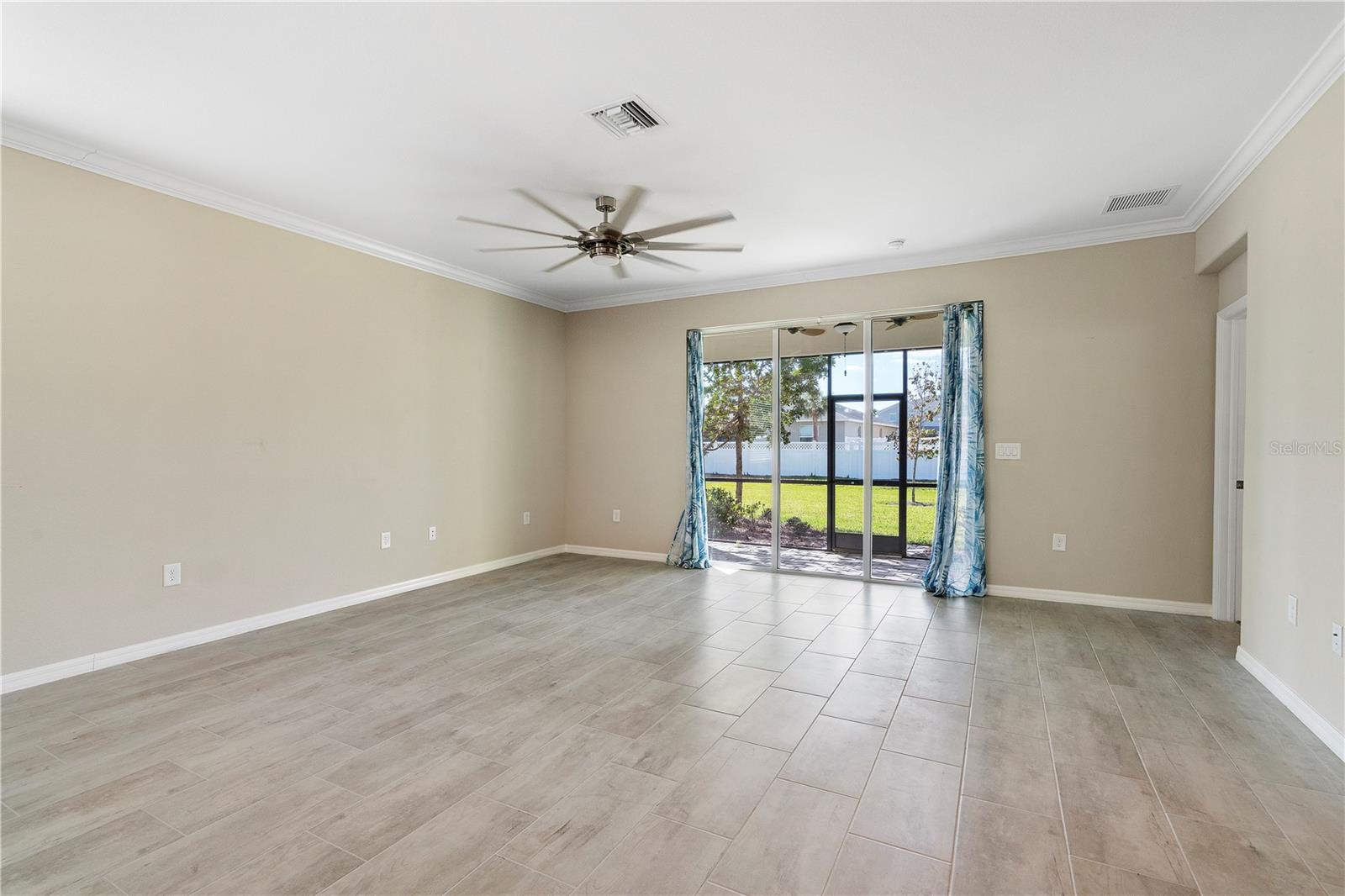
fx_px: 598
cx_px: 672
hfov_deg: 96.7
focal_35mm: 16
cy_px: 448
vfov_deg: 73.7
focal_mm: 16
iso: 800
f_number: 8
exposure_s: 1/90
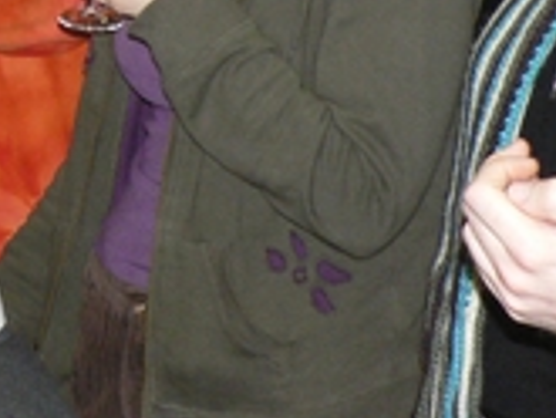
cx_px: -234
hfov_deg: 12.4
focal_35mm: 152
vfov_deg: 9.5
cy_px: -185
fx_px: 2443
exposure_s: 1/60
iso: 300
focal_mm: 7.9
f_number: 2.8
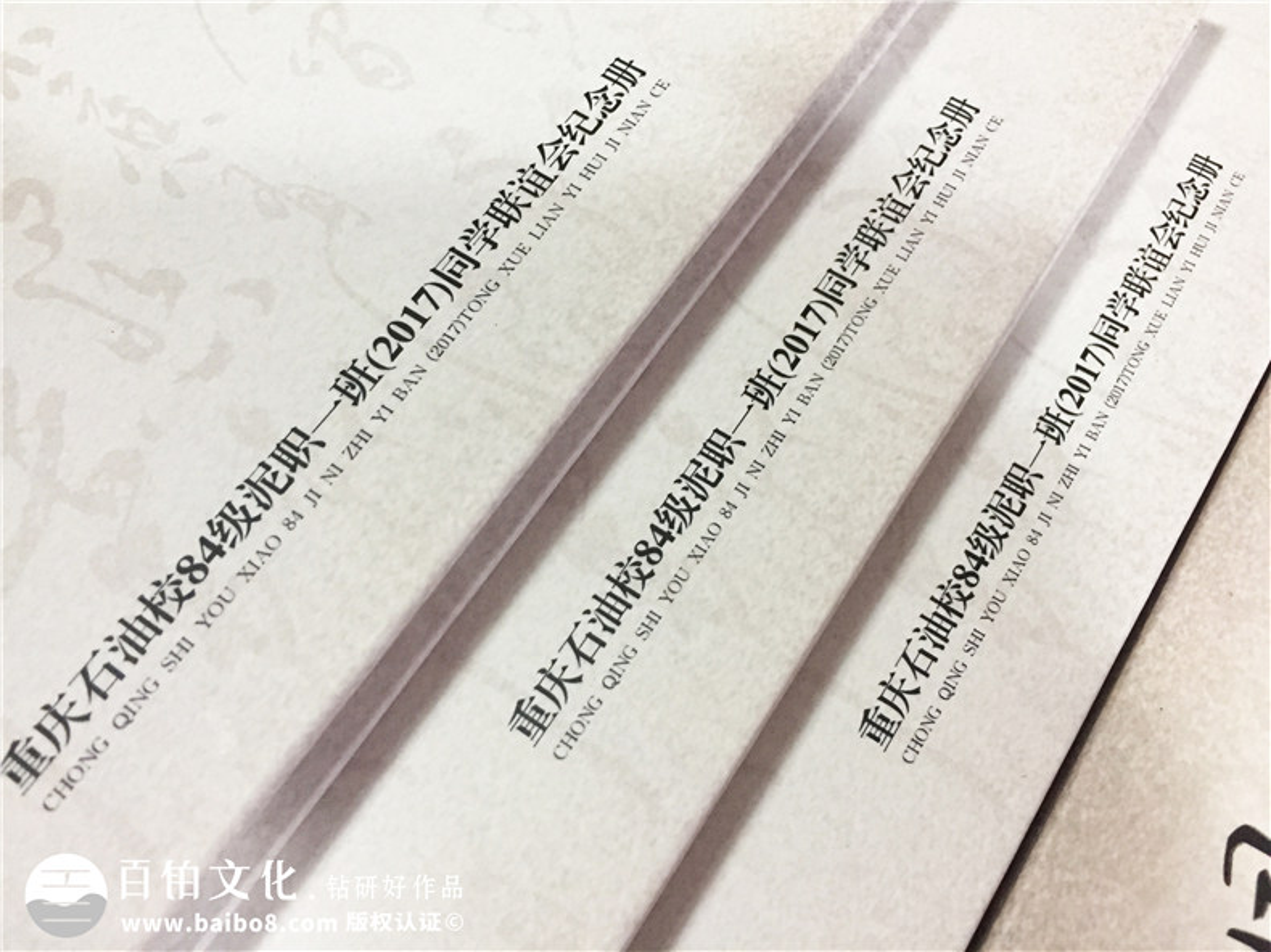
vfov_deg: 48.2
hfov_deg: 61.7
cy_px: 476
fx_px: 1064
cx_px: 636
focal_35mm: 29
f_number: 2.2
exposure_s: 1/33
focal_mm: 4.15
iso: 200
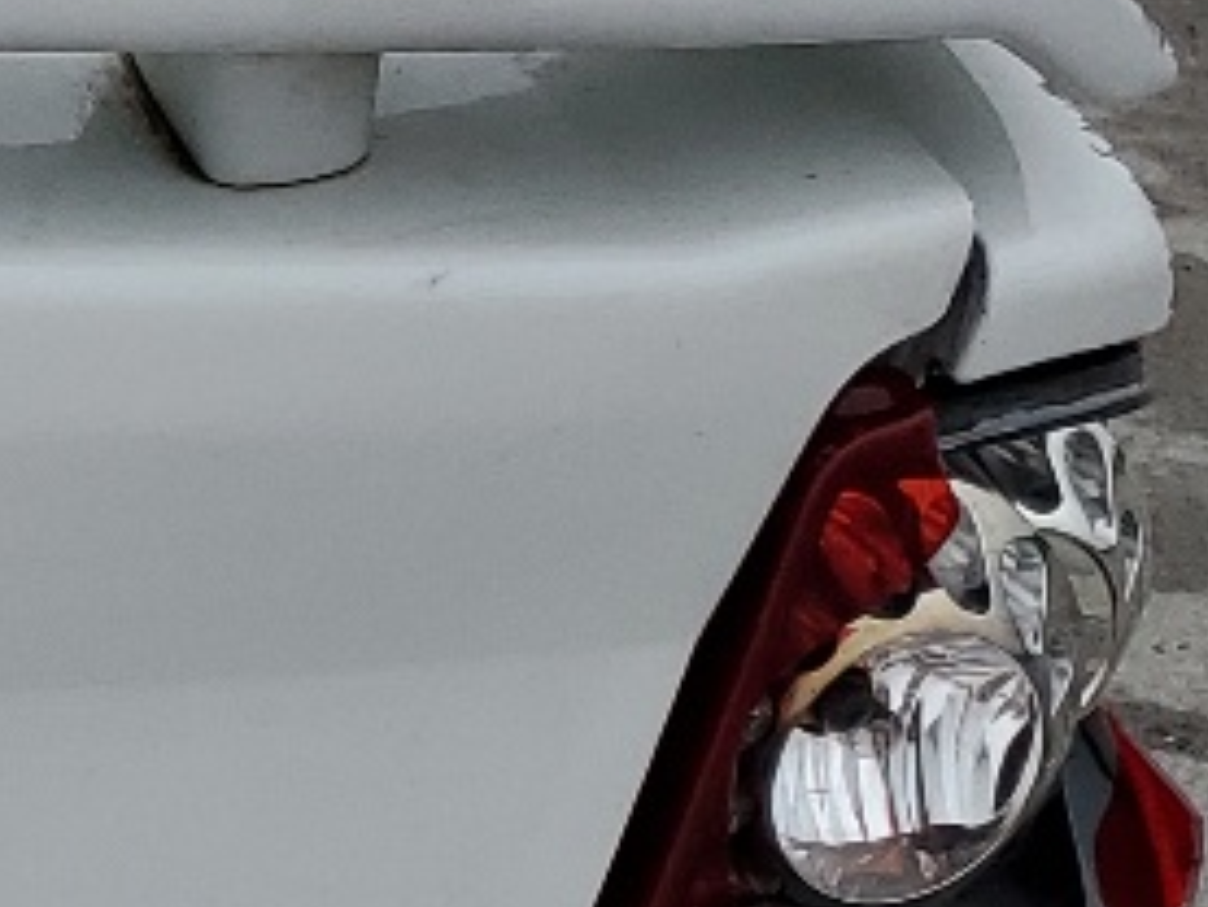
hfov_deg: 10.8
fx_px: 5237
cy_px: 593
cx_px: -1888
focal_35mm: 150
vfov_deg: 9.9
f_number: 1.5
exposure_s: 1/1250
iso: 50
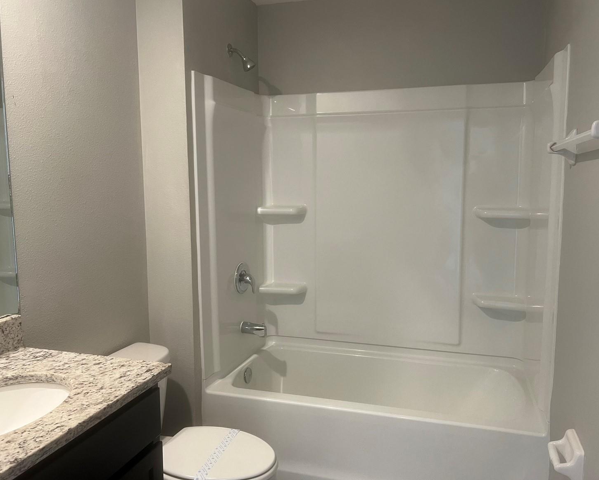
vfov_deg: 51.5
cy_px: 234
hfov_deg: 62.2
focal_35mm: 28
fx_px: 496
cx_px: 317
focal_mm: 5.7
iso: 125
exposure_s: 1/60
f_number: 1.5
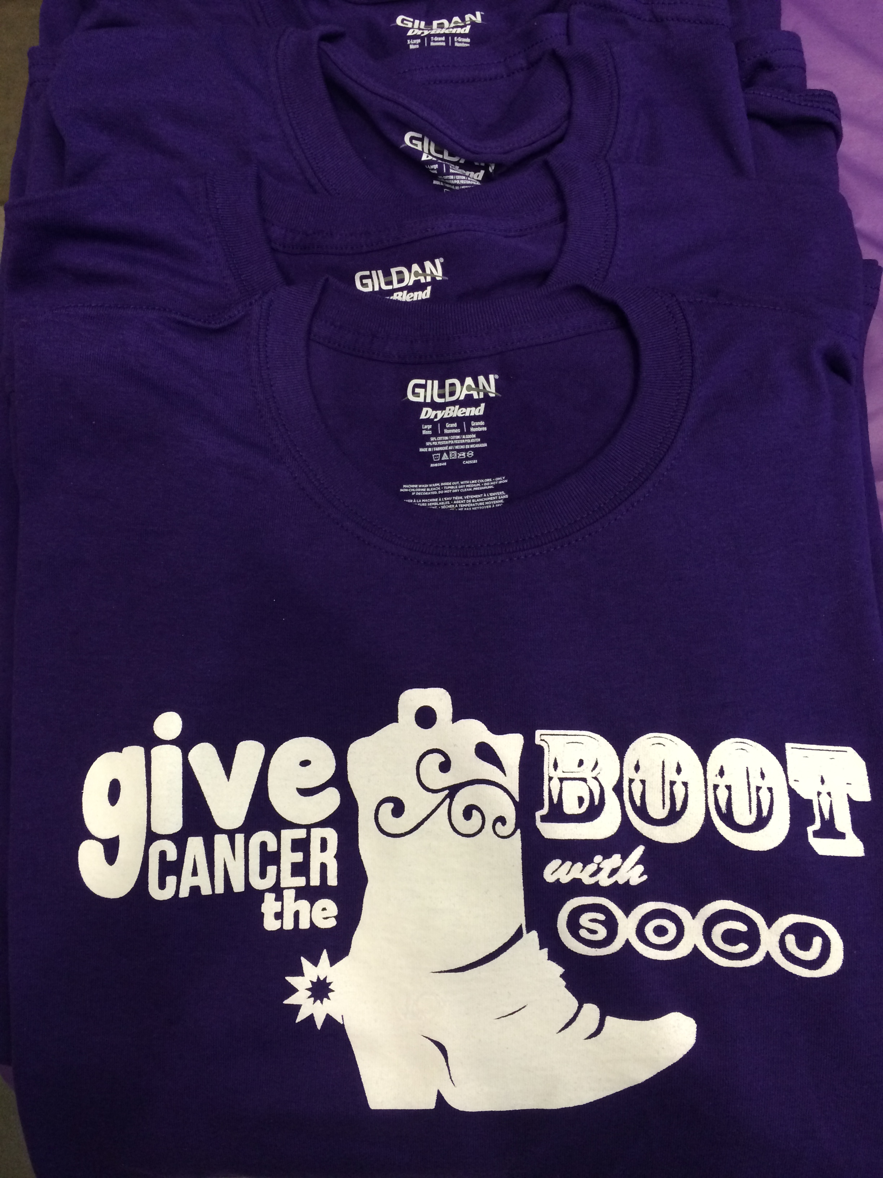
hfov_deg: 46.8
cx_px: 442
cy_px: 589
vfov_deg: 60.0
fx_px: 1020
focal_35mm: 30
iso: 160
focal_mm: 4.12
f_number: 2.2
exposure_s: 1/30
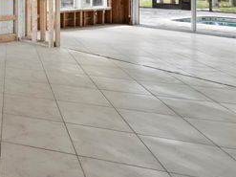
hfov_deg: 30.8
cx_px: -100
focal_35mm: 40
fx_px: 273
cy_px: -30
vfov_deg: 30.9
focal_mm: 7
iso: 400
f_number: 11
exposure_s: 1
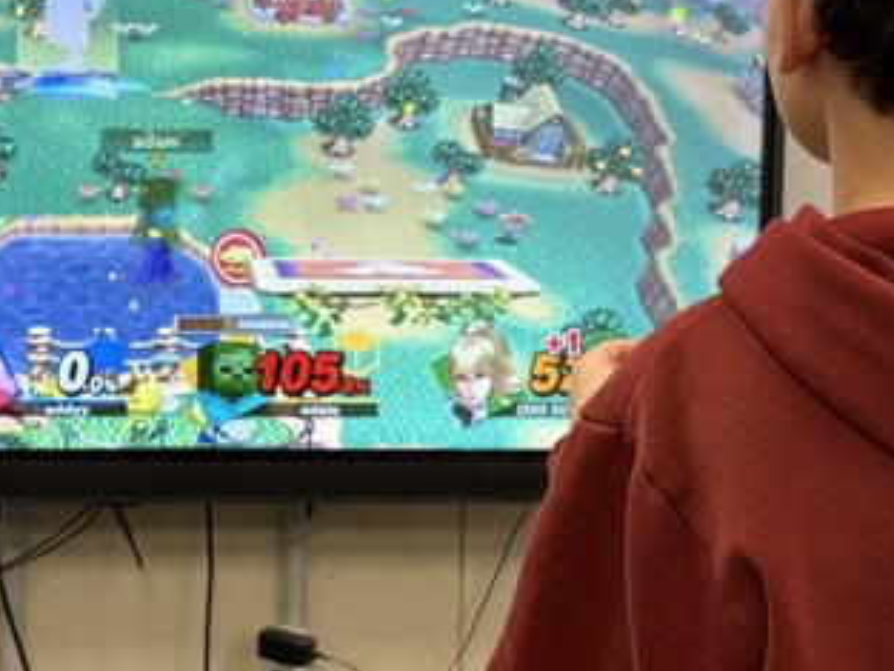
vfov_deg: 17.4
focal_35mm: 85
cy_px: 420
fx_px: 2196
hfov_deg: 22.8
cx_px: 220
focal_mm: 5.96
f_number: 1.6
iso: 80
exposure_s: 1/60
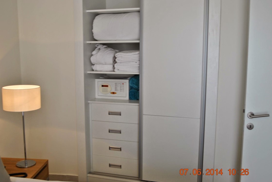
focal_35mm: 37
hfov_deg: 51.8
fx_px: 280
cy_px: 93
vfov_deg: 36.0
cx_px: 136
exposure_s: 1/40
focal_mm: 24
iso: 200
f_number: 4.5
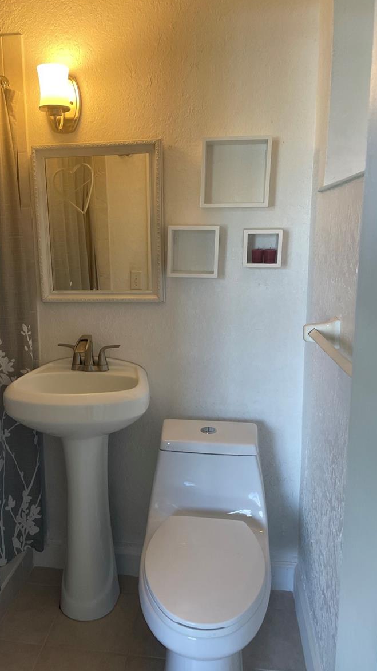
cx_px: 143
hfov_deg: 39.9
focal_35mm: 29
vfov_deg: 66.1
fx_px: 516
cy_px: 338
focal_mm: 4.2
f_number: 1.6
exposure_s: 1/60
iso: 80
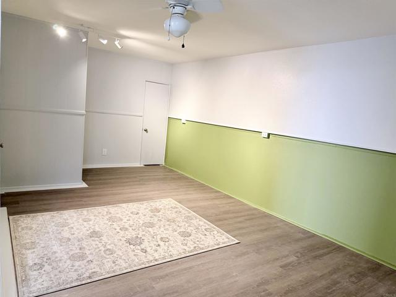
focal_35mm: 24
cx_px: 198
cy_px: 148
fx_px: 275
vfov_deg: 56.8
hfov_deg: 71.6
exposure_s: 1/60
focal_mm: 6.76
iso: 400
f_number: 1.78
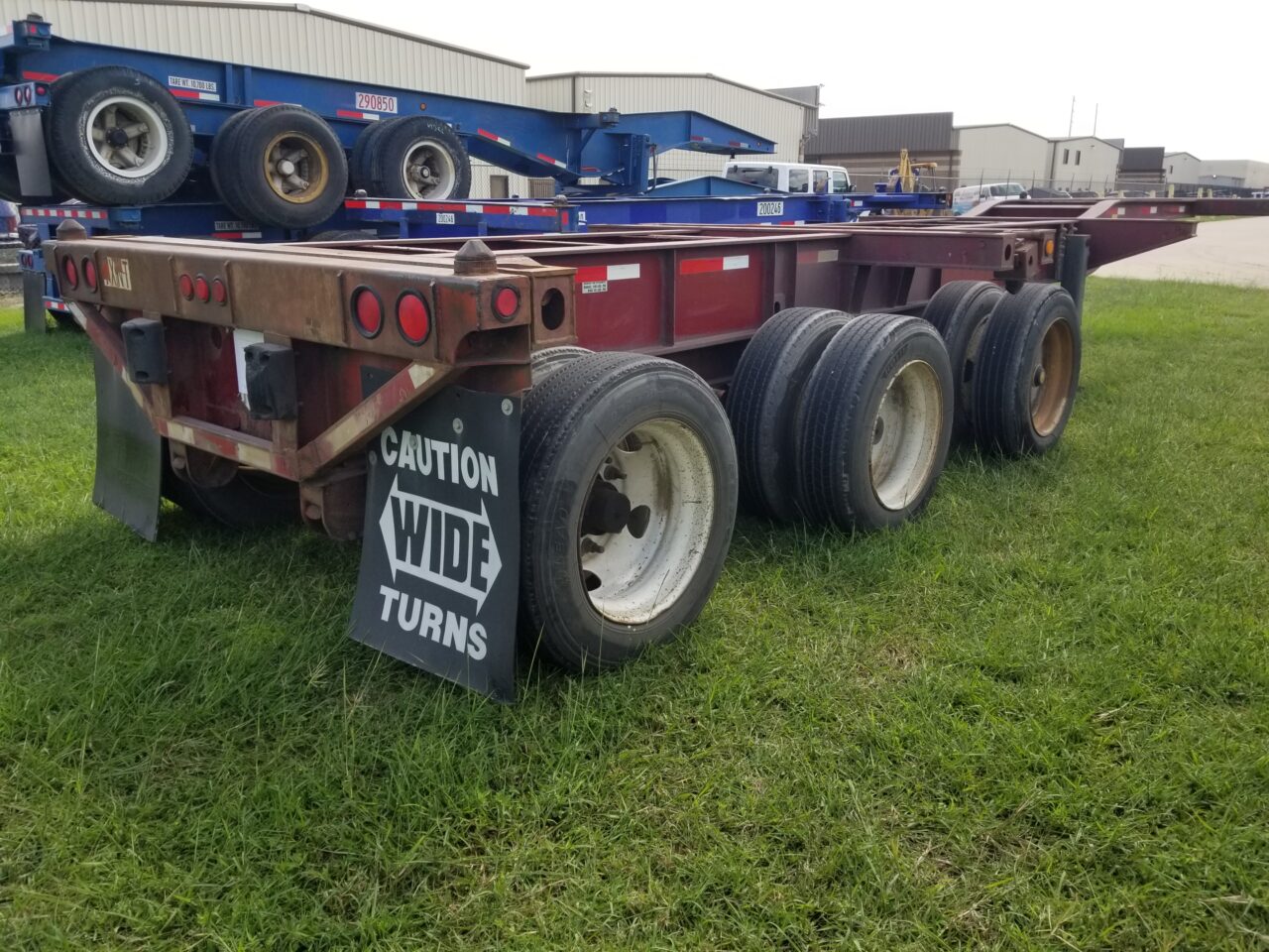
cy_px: 476
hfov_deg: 67.3
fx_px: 953
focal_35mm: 26
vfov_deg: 53.1
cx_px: 634
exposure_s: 1/882
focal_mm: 4.25
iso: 50
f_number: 1.7
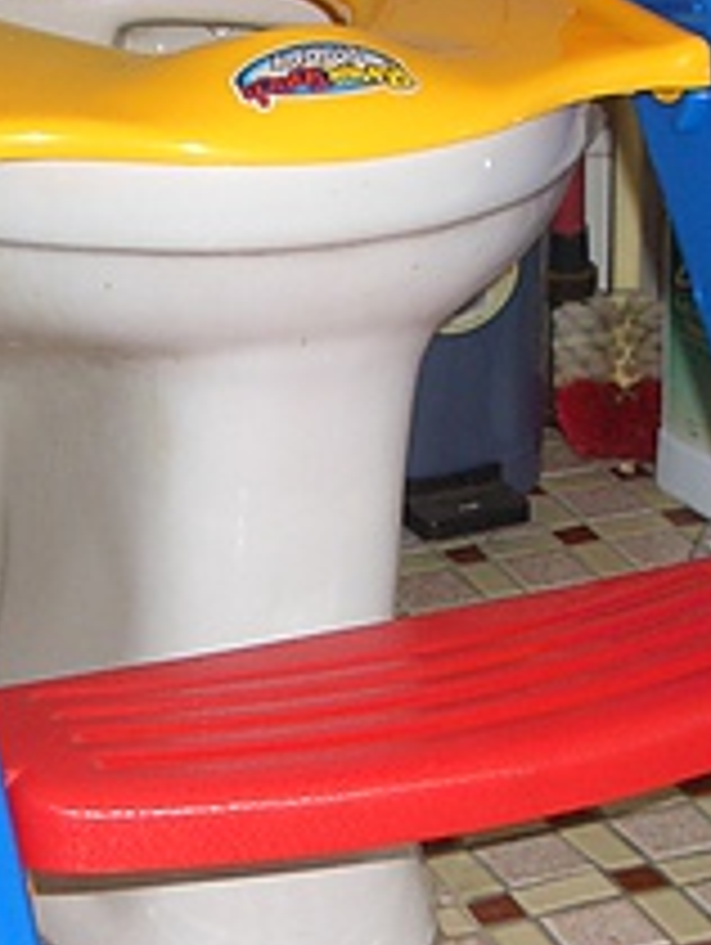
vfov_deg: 19.6
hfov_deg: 14.8
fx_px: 2733
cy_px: 549
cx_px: 315
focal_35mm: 100
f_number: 2.6
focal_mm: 5.8
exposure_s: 1/60
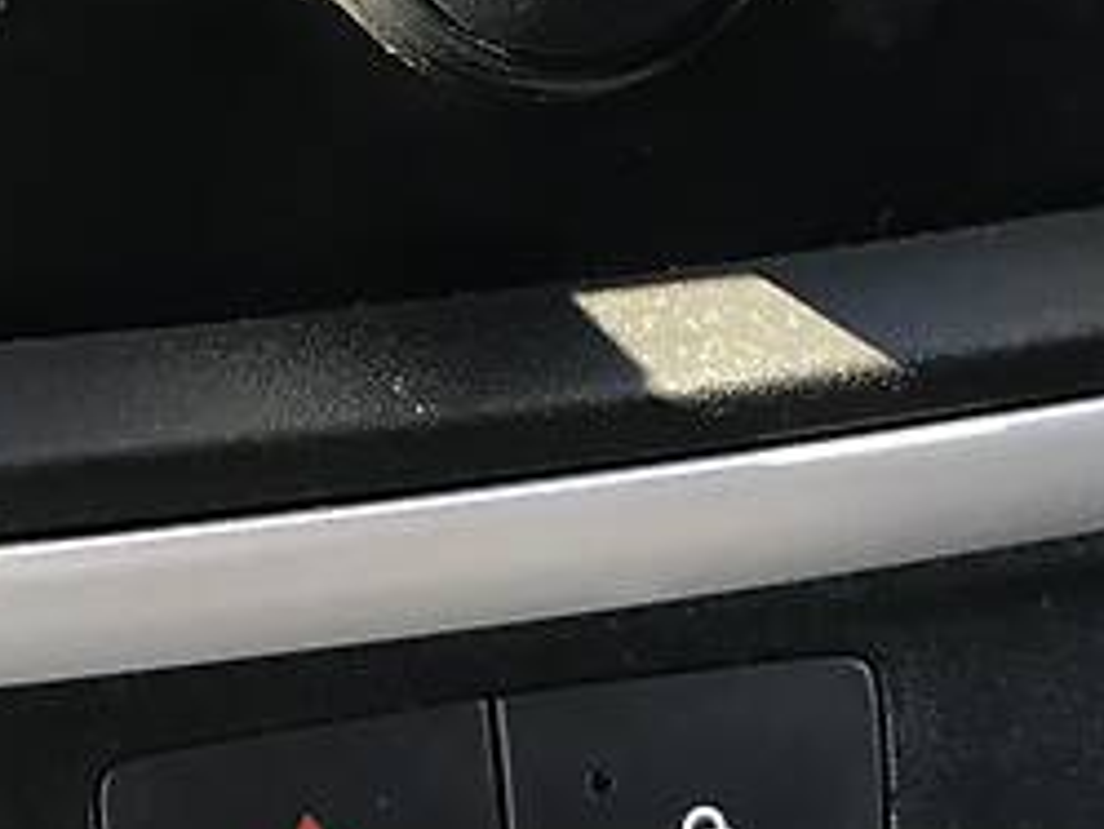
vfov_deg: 15.6
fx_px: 2872
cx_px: 84
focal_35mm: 90
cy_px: -262
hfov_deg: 21.2
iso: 32
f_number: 1.8
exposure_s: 1/33
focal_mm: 4
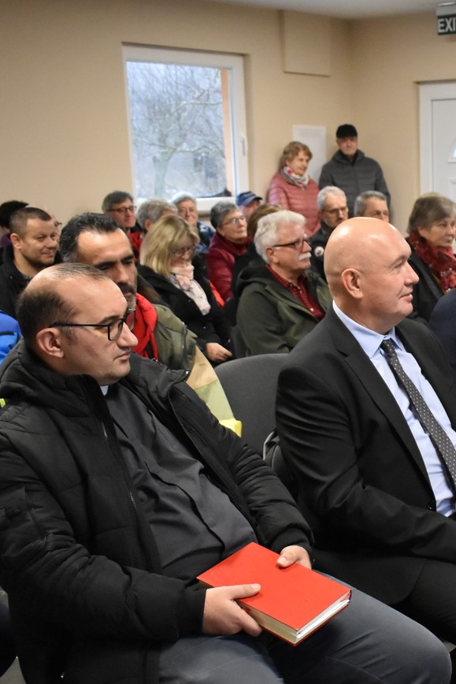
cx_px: 437
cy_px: 415
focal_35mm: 56
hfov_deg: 23.4
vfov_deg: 35.5
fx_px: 1063
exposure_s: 1/250
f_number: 3.5
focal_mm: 20
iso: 2500
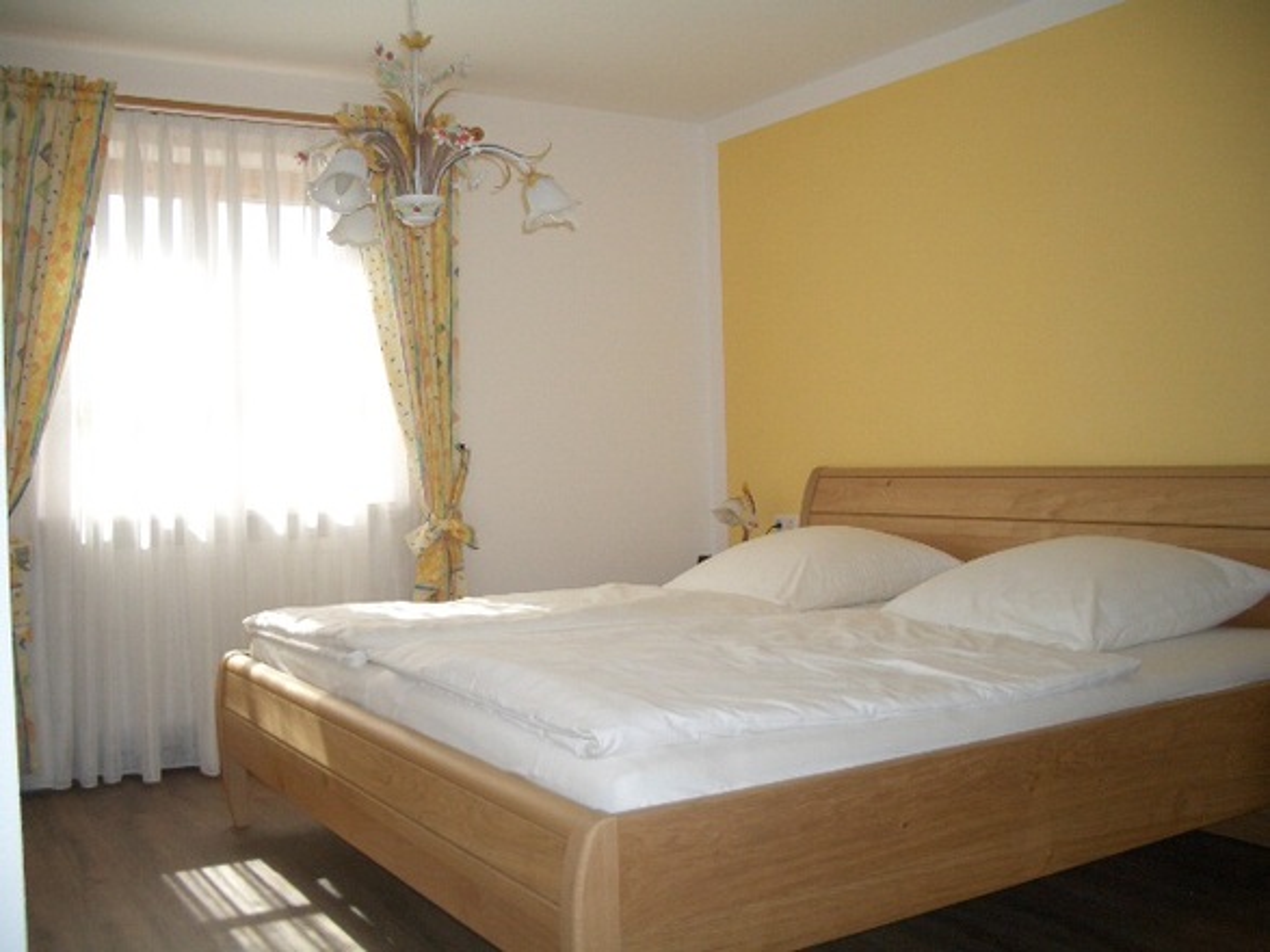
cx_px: 635
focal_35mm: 35
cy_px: 476
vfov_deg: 40.7
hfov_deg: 52.6
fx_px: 1284
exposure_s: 1/400
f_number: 2.6
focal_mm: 5.8
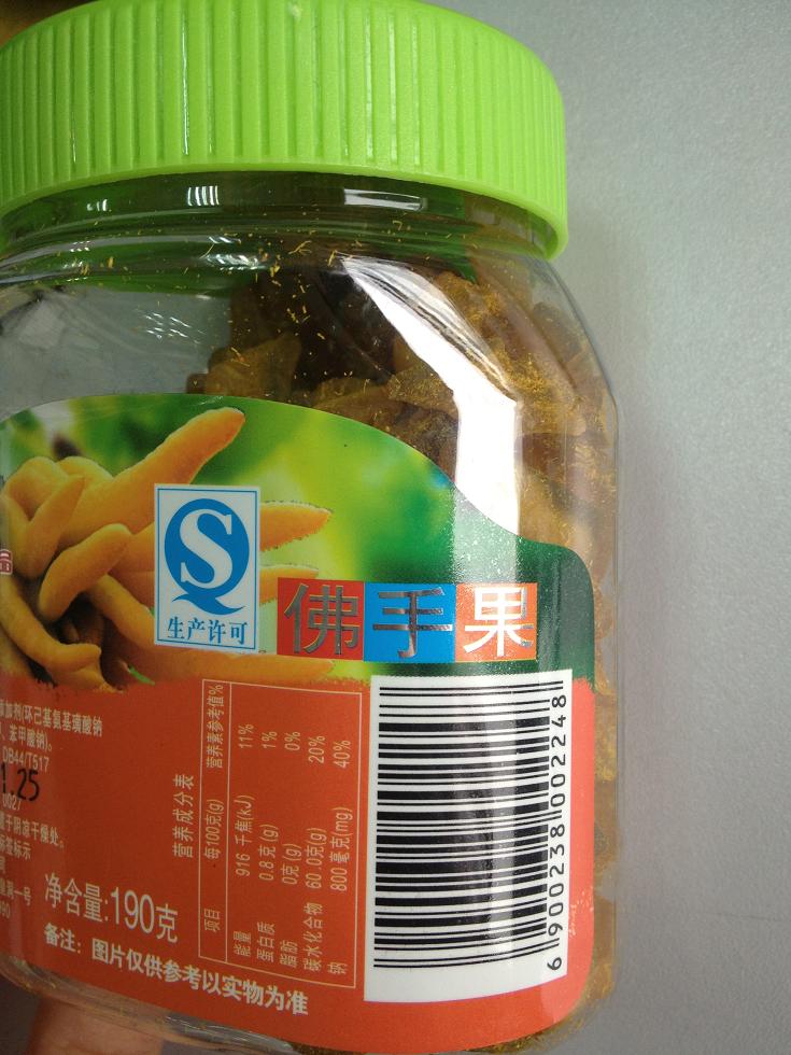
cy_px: 528
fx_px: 1066
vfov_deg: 52.6
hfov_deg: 40.7
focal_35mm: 35
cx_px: 396
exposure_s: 1/30
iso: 50
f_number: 2.4
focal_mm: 4.28
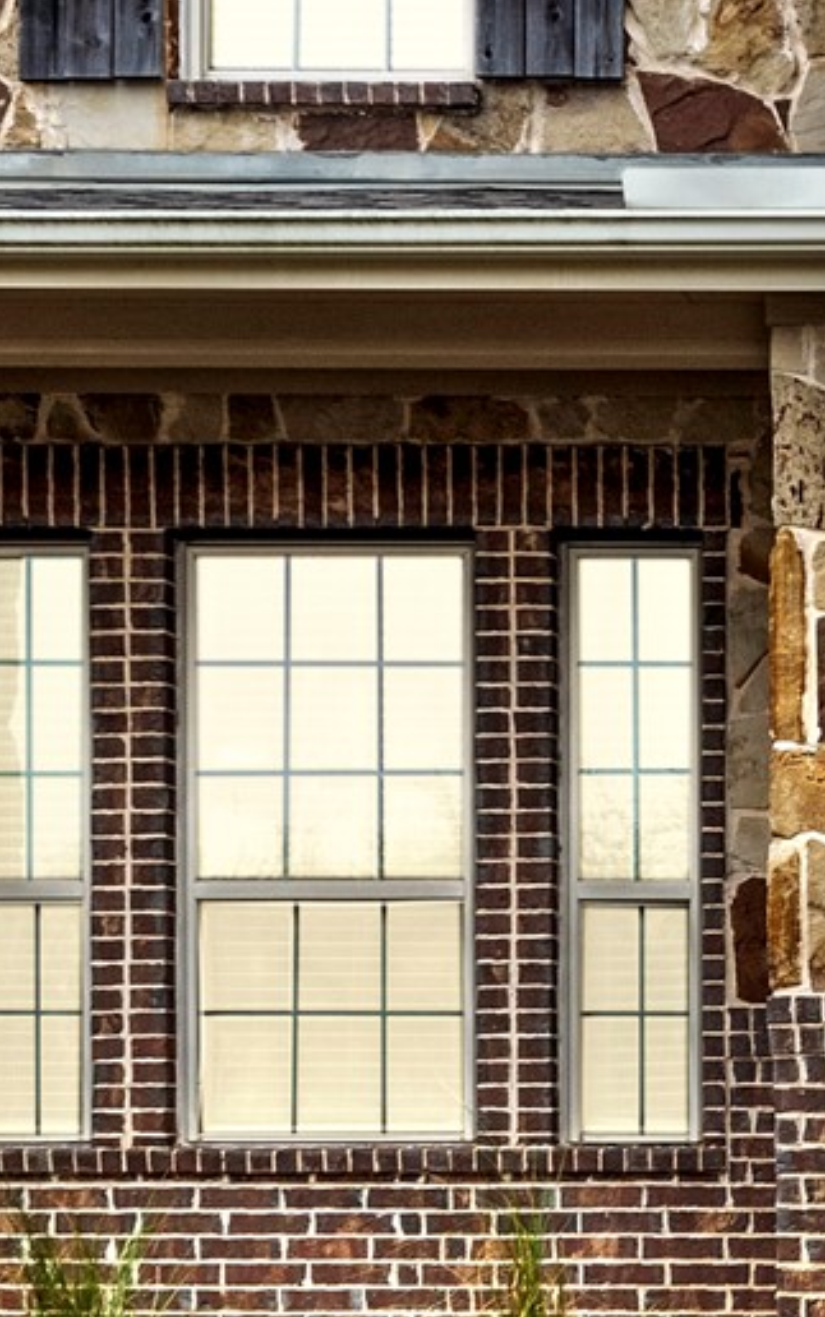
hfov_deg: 18.0
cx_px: 1407
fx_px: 2156
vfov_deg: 34.0
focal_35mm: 60
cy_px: 664
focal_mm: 14
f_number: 8
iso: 200
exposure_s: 1/100
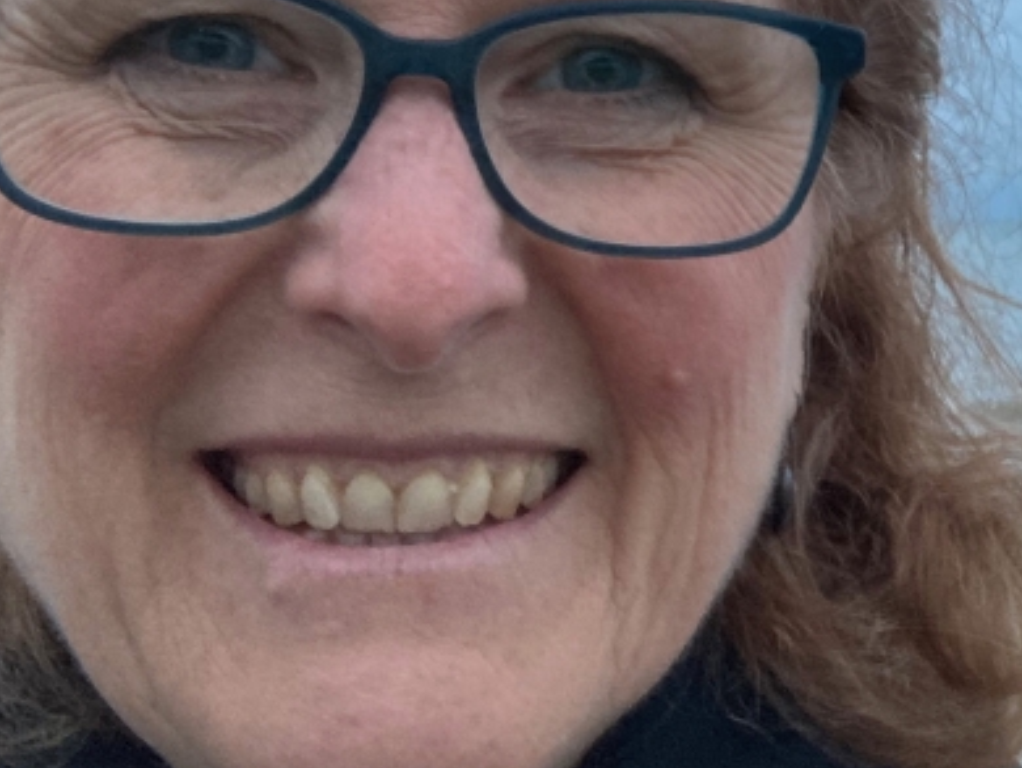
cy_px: 145
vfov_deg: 17.8
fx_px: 2422
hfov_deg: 22.1
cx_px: 1216
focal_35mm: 82
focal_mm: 2.87
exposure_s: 1/50
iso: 320
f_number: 2.2
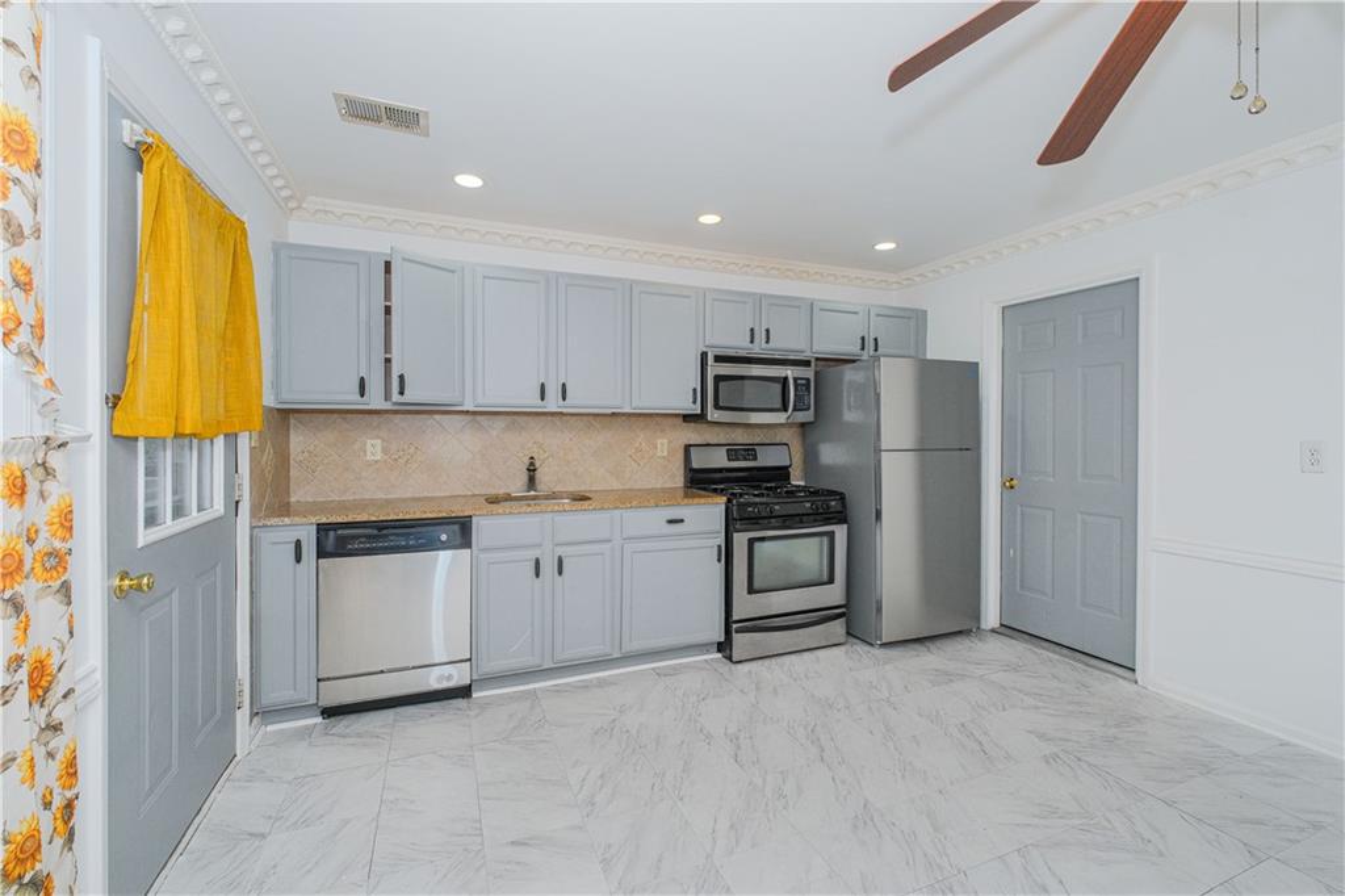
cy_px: 448
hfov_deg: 100.4
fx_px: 560
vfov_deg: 77.3
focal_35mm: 15
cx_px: 672
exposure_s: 1/60
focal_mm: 10
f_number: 8
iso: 1000
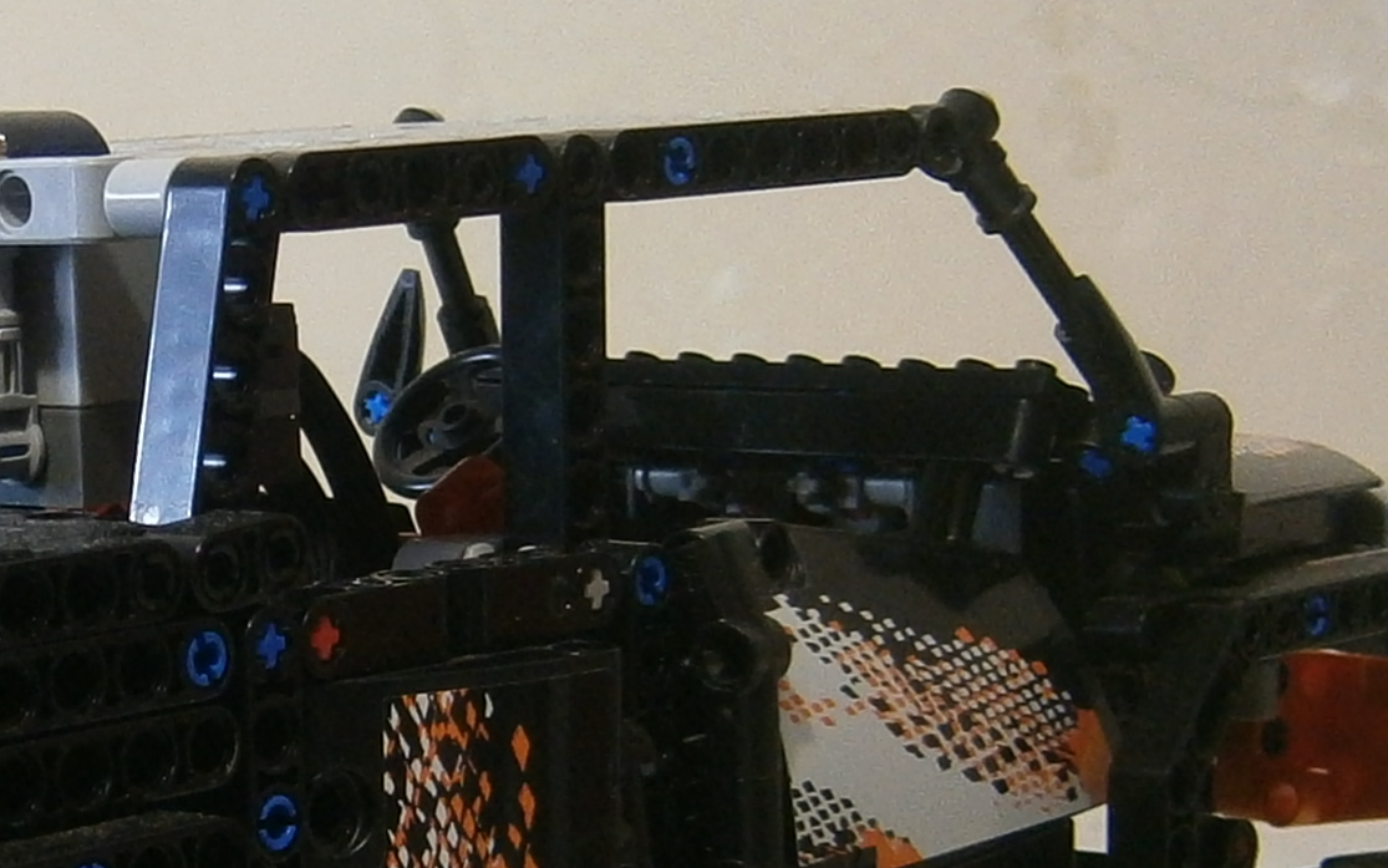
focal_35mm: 106
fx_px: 4010
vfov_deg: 12.3
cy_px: 767
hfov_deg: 19.4
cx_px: 218
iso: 125
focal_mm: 4.7
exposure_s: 1/4
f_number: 2.8
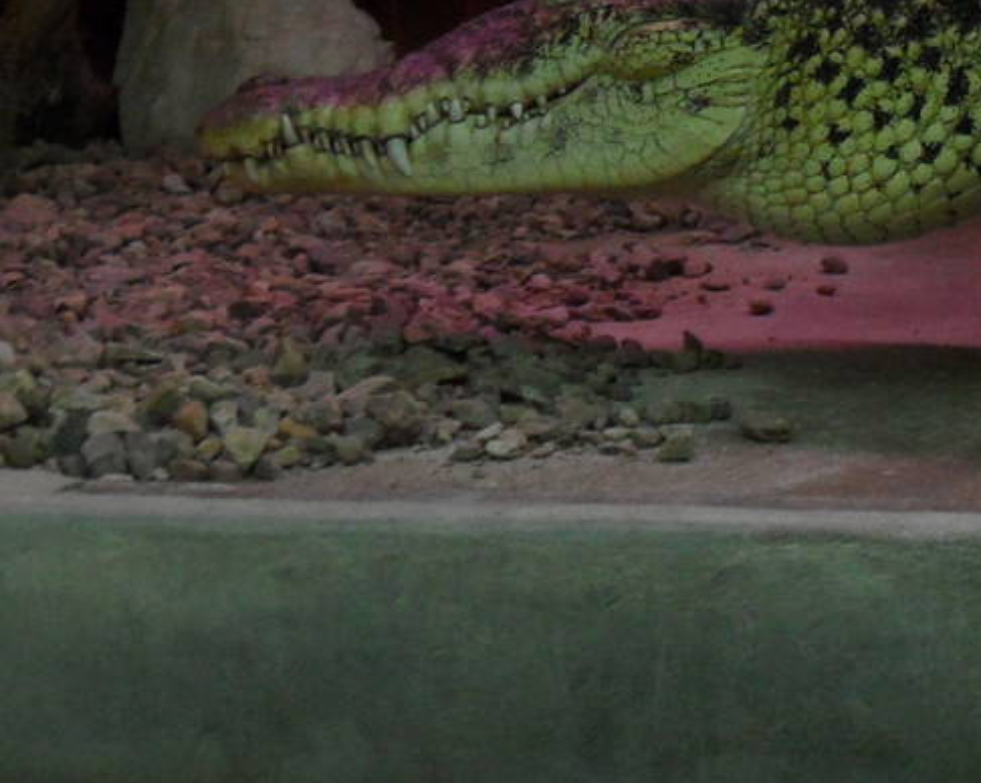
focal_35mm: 193
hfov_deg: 9.7
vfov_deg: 8.0
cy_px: 63
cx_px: 1486
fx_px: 5599
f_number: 4
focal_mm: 10.3
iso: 200
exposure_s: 1/20
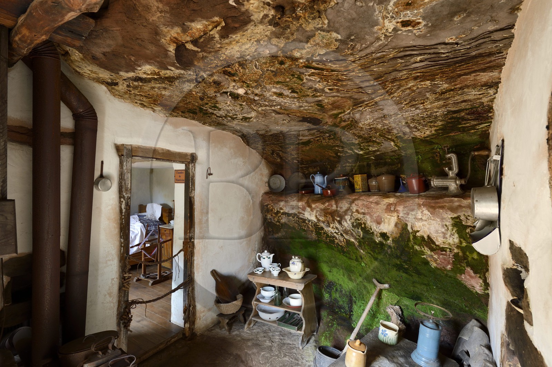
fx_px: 291
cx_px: 276
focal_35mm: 19
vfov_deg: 64.5
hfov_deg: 87.0
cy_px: 184
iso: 800
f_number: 7.1
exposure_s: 1/30
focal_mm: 19
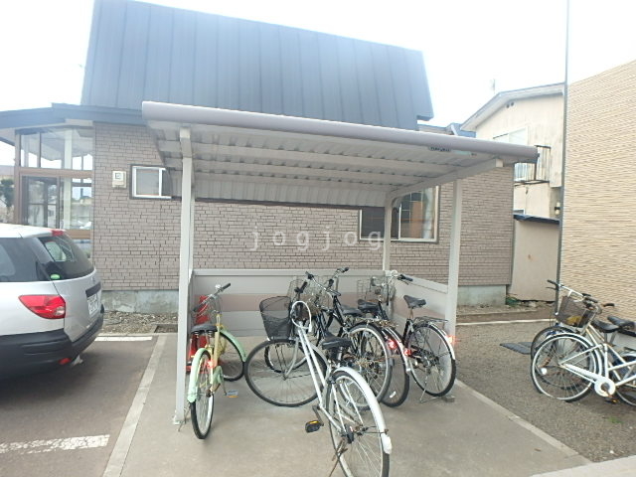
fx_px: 386
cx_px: 318
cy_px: 238
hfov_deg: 79.0
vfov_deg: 63.4
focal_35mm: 21
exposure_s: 1/80
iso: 125
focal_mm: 3.7
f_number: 3.5
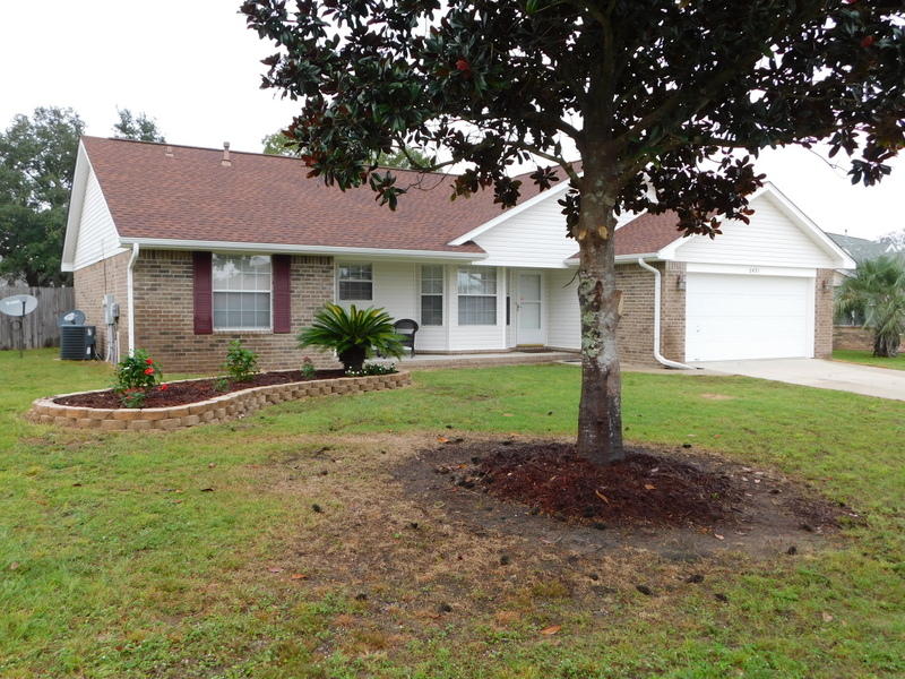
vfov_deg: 46.8
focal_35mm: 30
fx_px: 784
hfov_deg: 60.0
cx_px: 452
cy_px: 340
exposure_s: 1/160
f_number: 3.2
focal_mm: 5.3
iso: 125
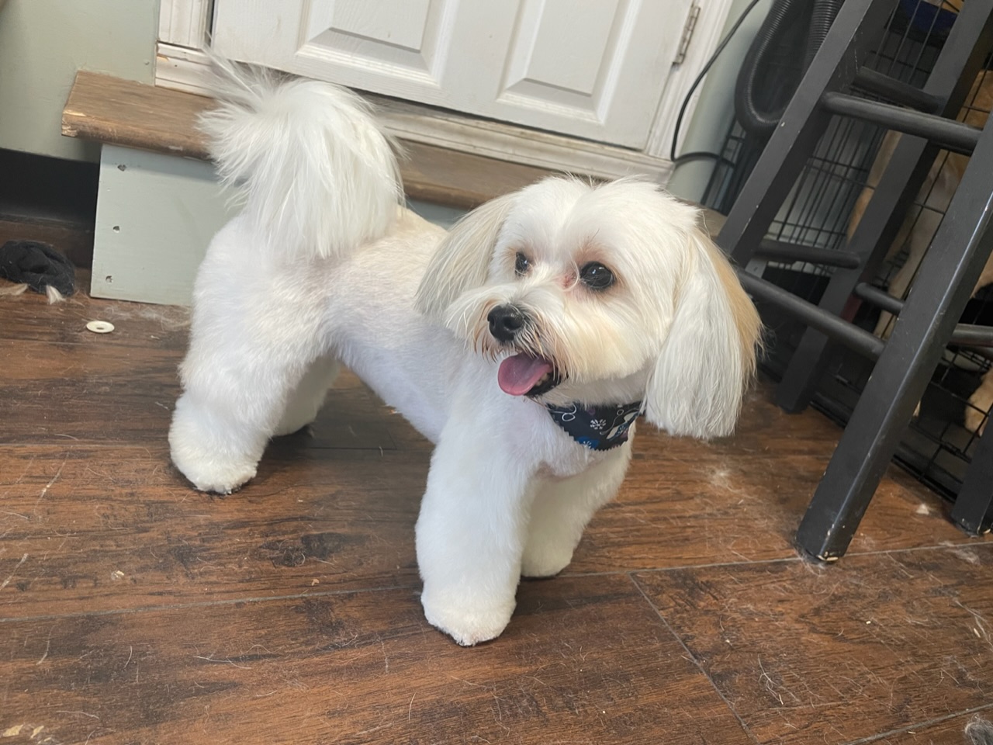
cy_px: 372
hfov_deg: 67.3
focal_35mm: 26
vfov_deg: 53.1
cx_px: 496
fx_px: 746
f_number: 1.6
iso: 80
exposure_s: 1/60
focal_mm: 4.2
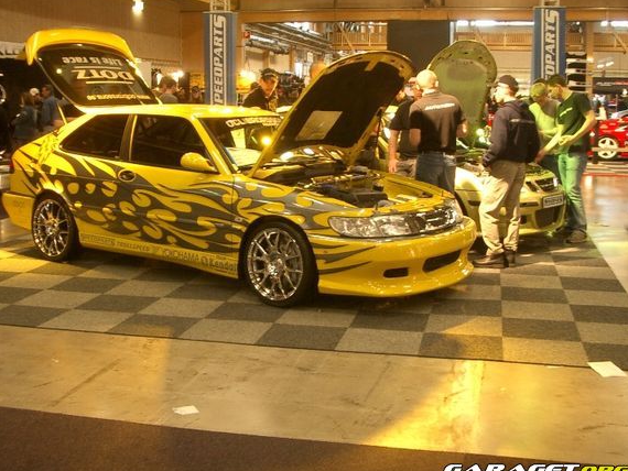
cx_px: 280
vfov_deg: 31.5
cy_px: 217
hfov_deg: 41.2
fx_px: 835
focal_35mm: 46
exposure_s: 1/10
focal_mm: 6.8
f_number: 2.8
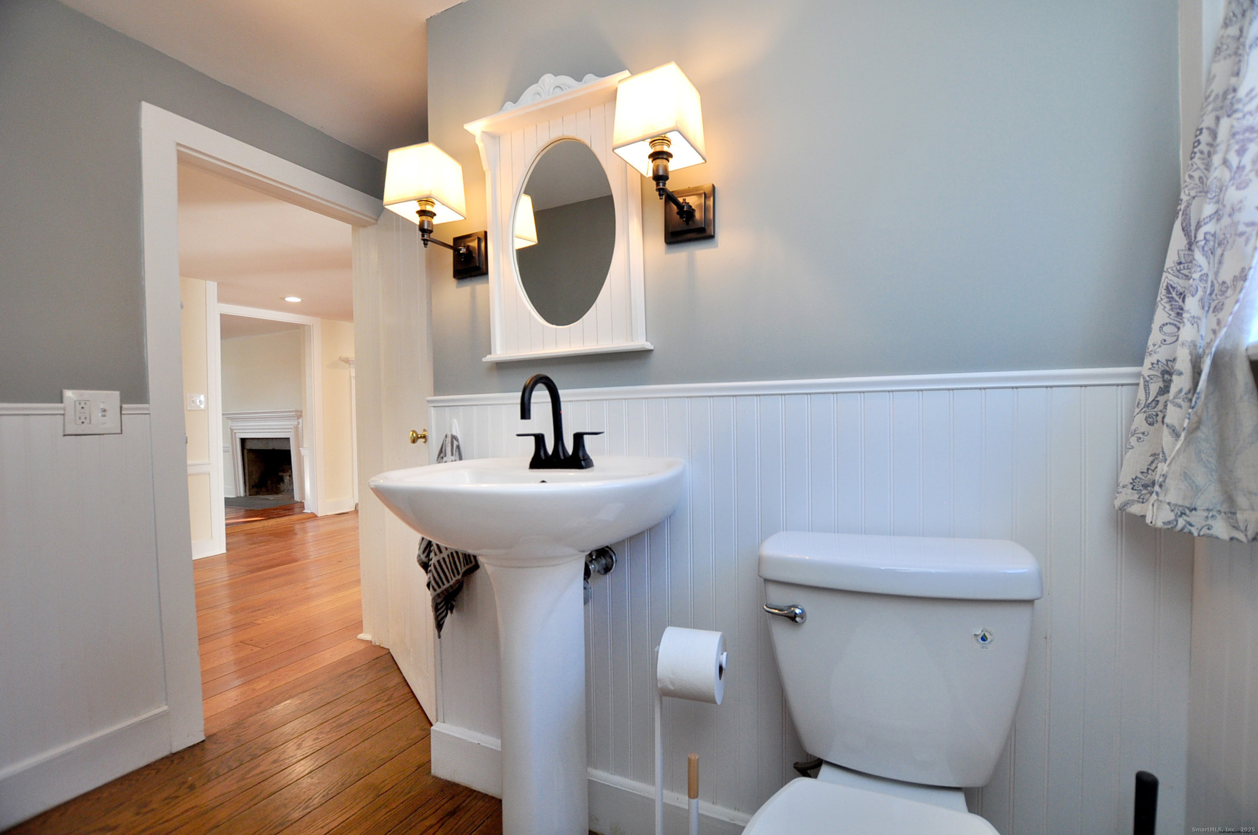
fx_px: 524
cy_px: 418
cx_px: 629
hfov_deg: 100.5
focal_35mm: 15
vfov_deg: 77.2
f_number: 4.5
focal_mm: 10
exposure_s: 1/60
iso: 320
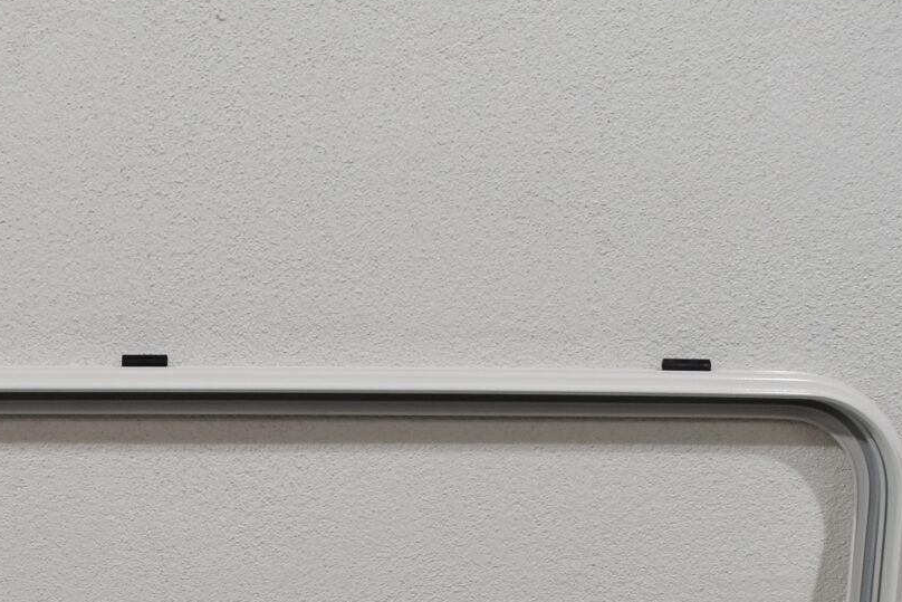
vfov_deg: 13.5
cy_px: 938
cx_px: 75
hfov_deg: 21.0
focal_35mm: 95
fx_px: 2381
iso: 360
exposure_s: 1/125
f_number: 5.6
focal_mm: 20
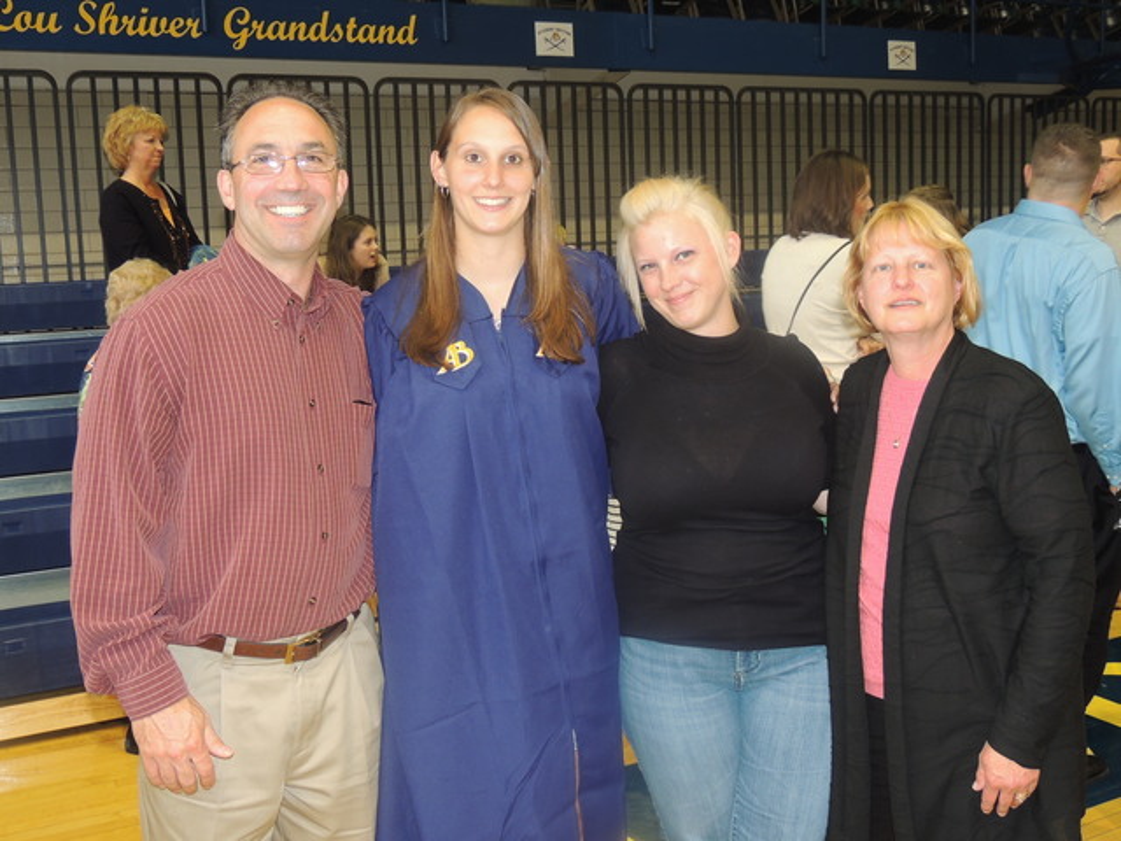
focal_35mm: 40
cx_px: 560
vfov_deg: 36.0
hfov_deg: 46.8
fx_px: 1295
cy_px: 420
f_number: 3.3
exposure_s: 1/30
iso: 200
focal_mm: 7.1
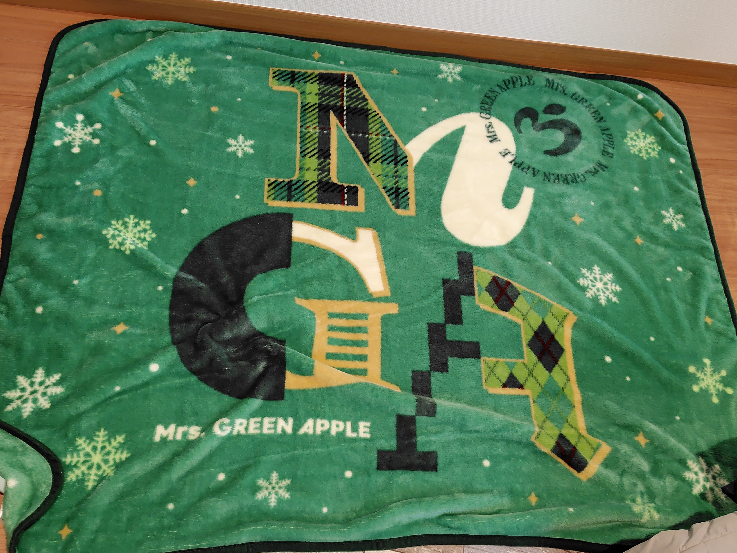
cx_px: 368
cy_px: 276
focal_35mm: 23
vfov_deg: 58.9
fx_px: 490
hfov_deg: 73.9
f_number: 1.9
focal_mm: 5.6
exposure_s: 1/30
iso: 1034
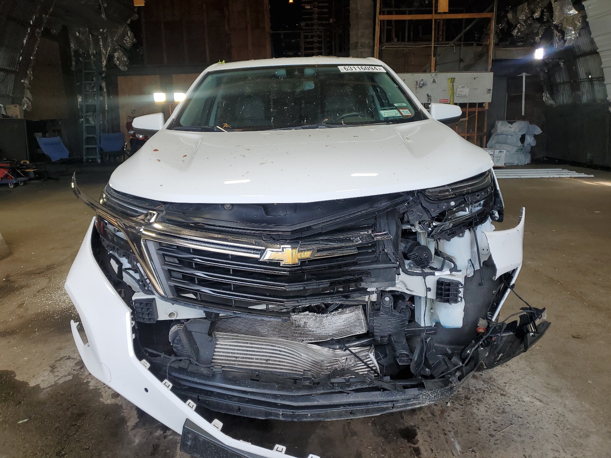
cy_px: 229
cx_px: 306
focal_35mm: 26
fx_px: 459
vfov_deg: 53.1
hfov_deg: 67.3
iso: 50
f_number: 1.5
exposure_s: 1/312
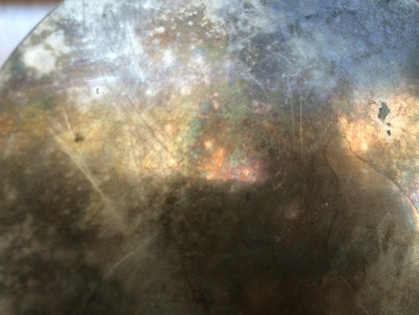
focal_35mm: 30
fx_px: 363
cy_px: 158
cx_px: 210
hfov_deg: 60.0
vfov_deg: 46.8
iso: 200
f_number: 2.2
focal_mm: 4.12
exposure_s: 1/30
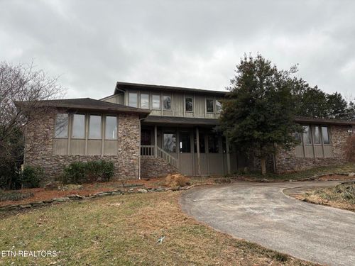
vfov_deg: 53.1
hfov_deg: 67.3
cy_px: 133
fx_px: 267
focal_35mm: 26
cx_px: 178
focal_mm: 5.96
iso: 50
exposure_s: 1/840
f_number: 1.6
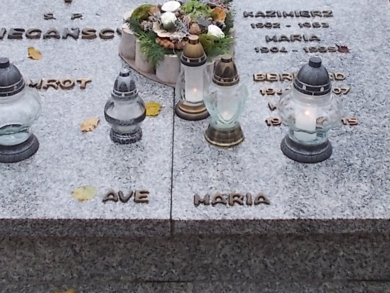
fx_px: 755
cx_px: 187
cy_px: 41
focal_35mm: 67
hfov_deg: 29.0
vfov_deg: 21.5
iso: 80
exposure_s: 1/100
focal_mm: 4.6
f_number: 3.2
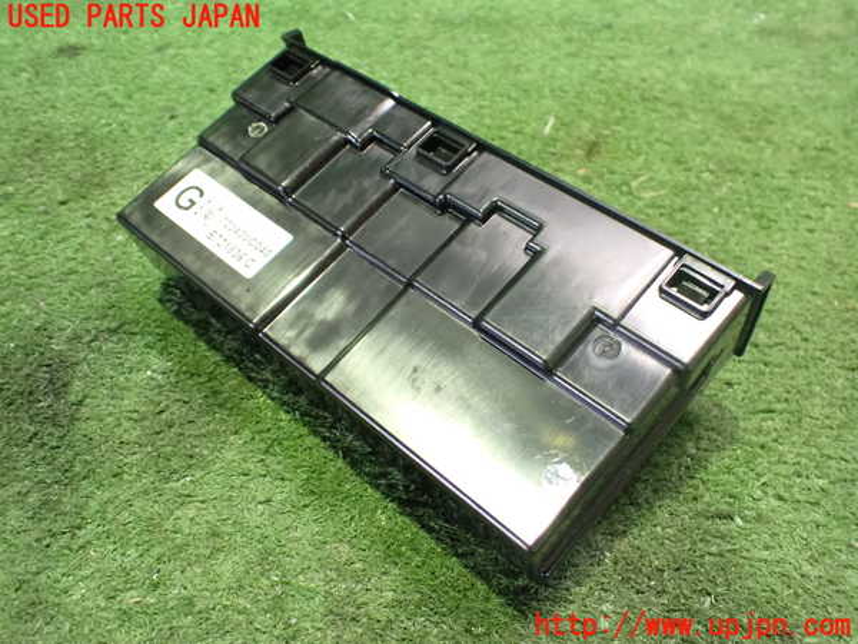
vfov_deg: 46.8
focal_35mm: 30
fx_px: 744
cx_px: 429
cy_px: 322
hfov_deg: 60.0
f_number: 2.3
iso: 1250
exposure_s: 1/30
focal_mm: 5.4
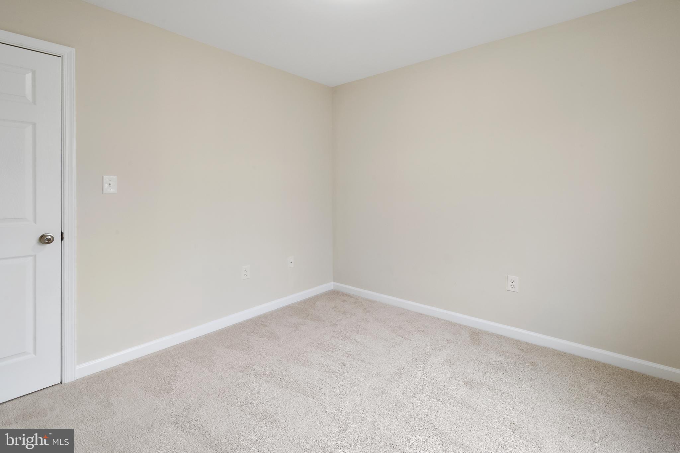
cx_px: 340
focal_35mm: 15
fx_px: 283
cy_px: 226
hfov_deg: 100.4
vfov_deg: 77.3
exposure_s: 2
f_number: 20
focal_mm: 10
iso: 100
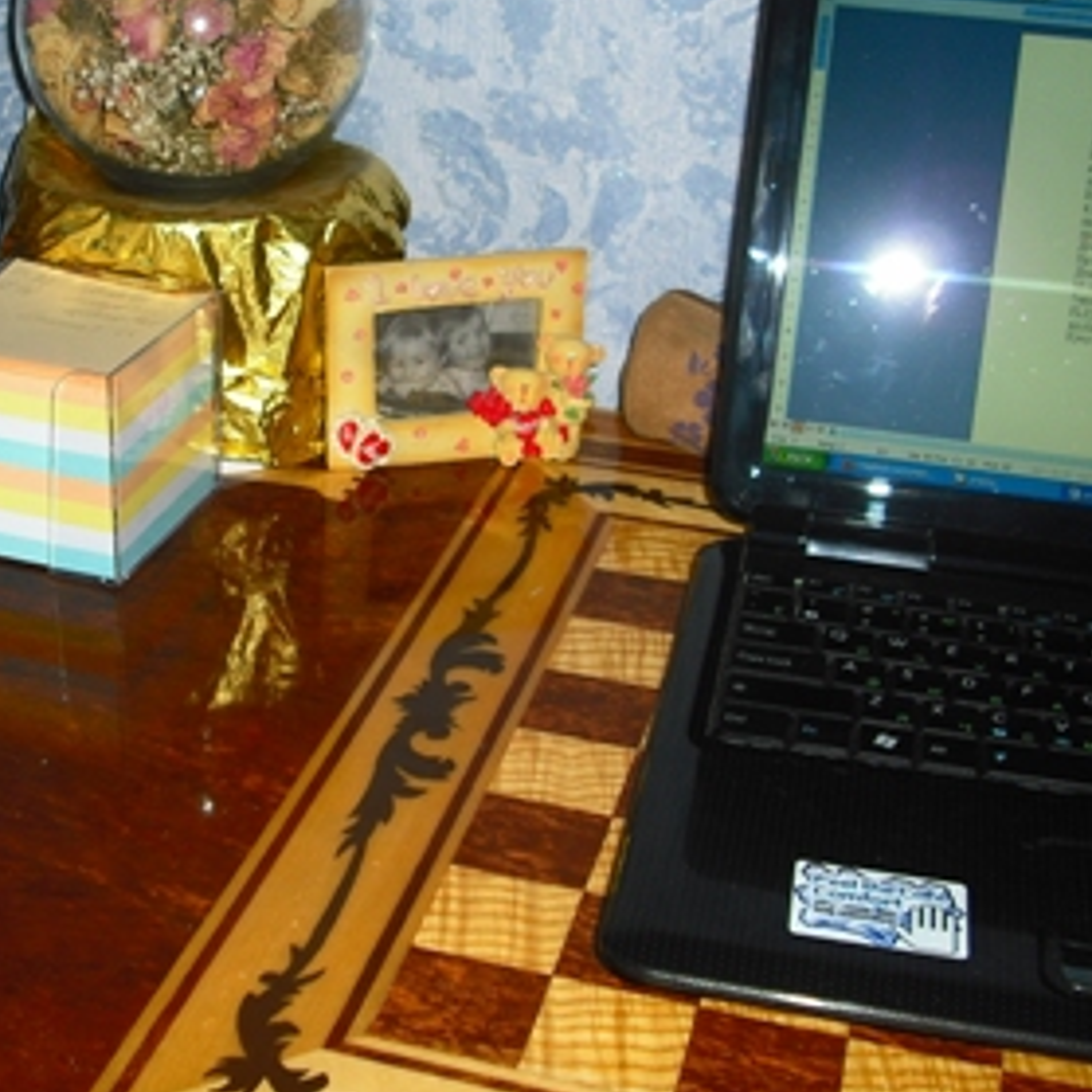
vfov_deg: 31.6
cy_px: 454
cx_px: 348
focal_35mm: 54
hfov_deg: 31.3
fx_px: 1927
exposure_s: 1/60
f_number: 2.8
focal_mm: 6.2
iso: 100
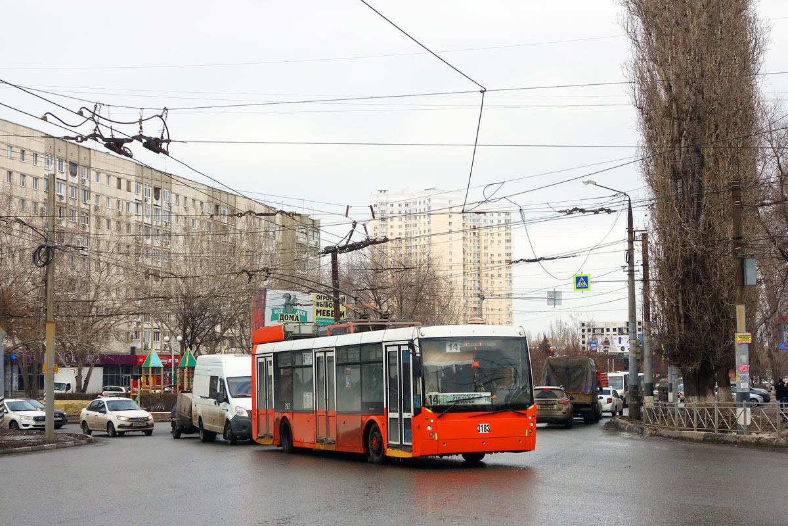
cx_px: 394
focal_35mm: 51
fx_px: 1116
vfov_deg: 26.5
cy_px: 263
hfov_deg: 38.9
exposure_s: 1/500
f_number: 4.5
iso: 125
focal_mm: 19.1
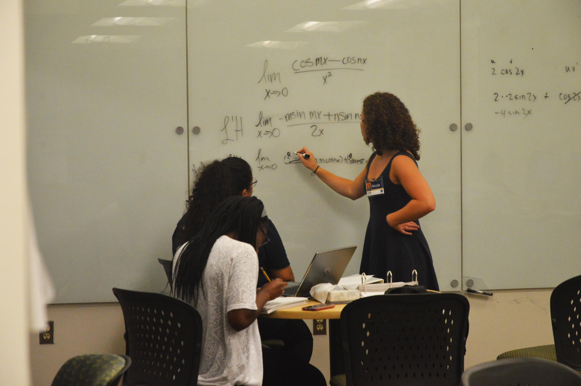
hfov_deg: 20.9
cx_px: 290
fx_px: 1572
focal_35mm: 98
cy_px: 193
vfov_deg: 14.0
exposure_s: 1/125
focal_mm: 65
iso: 1800
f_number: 4.5
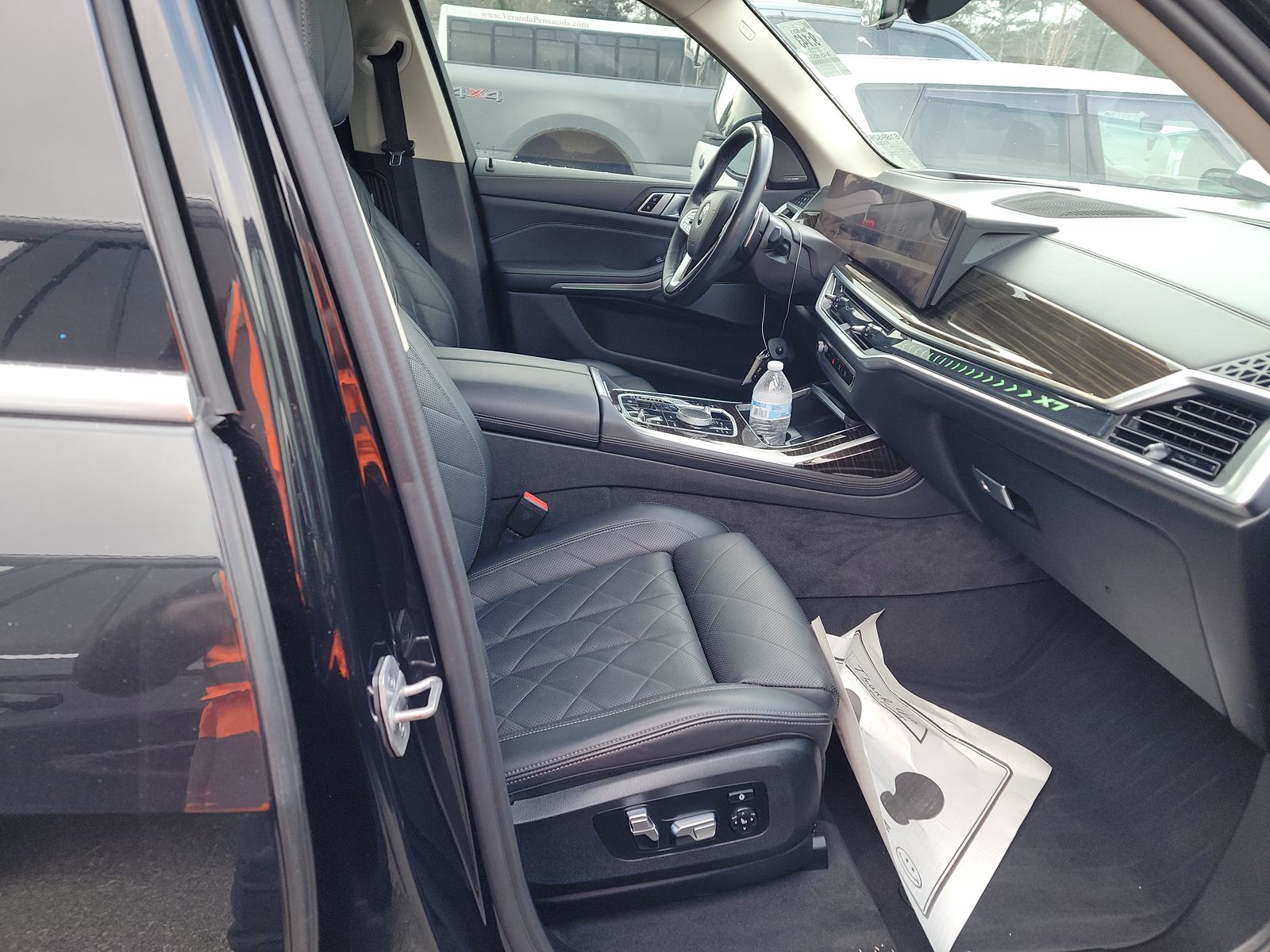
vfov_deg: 56.8
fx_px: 881
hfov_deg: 71.6
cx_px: 635
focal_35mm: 24
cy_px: 476
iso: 97
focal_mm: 6.7
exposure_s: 1/59
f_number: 1.8
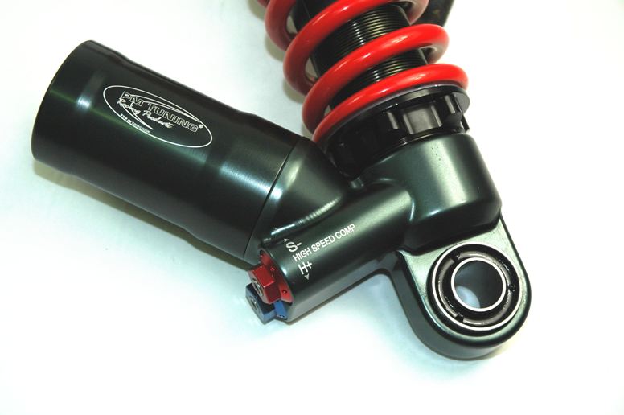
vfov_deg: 19.7
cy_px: 208
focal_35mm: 69
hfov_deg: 29.3
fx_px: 1195
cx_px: 312
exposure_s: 1/500
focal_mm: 46
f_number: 5.6
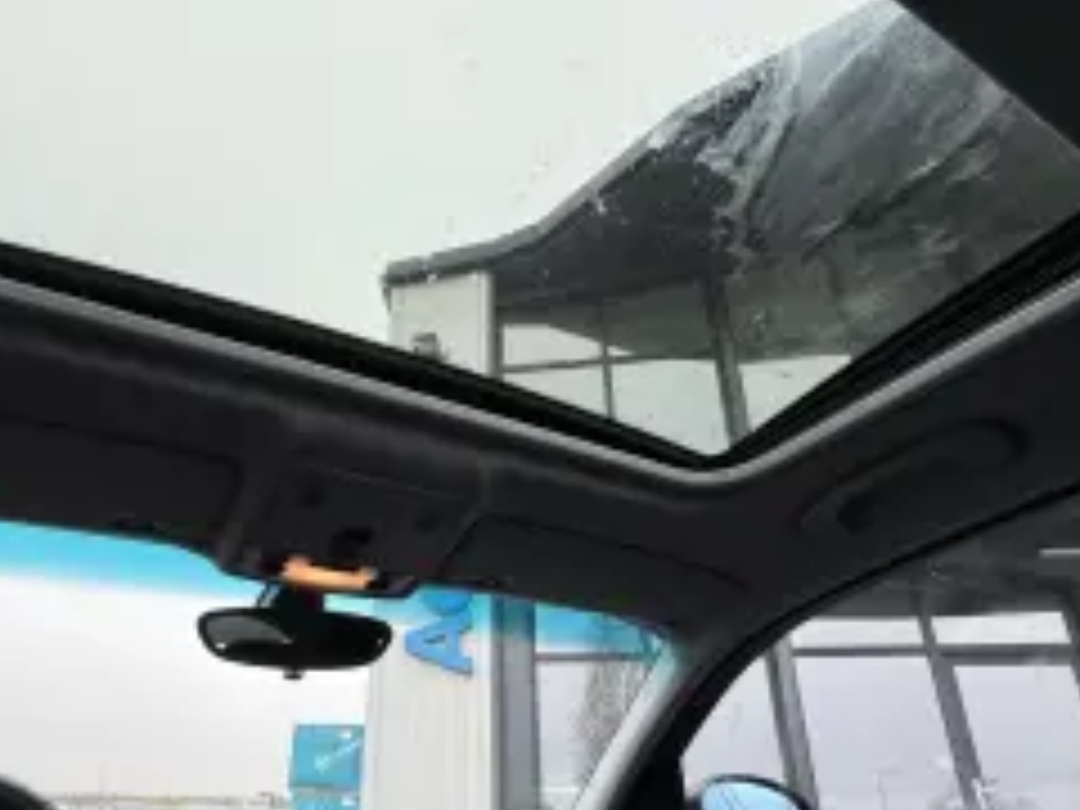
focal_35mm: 21
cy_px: 590
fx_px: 655
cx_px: 423
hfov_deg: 77.9
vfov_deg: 60.6
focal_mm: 2.22
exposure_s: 1/219
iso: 40
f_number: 2.2
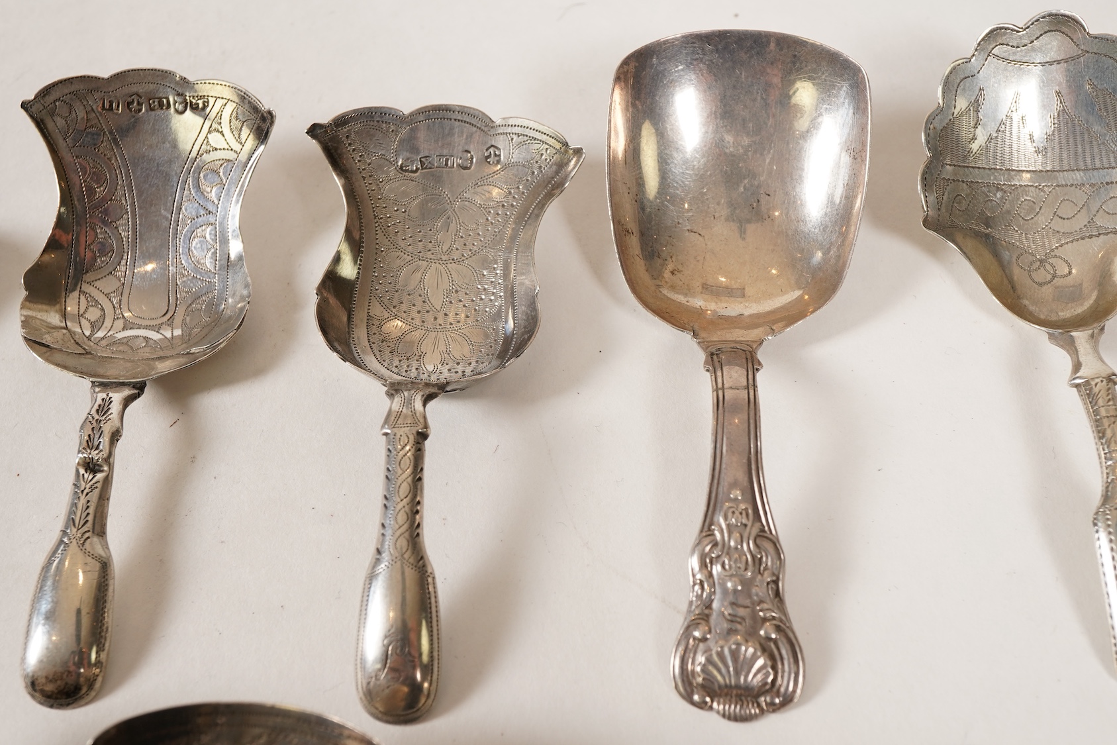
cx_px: 558
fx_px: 1396
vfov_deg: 29.9
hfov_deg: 43.6
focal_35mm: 45
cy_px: 372
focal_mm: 30
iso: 400
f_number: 16
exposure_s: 1/125
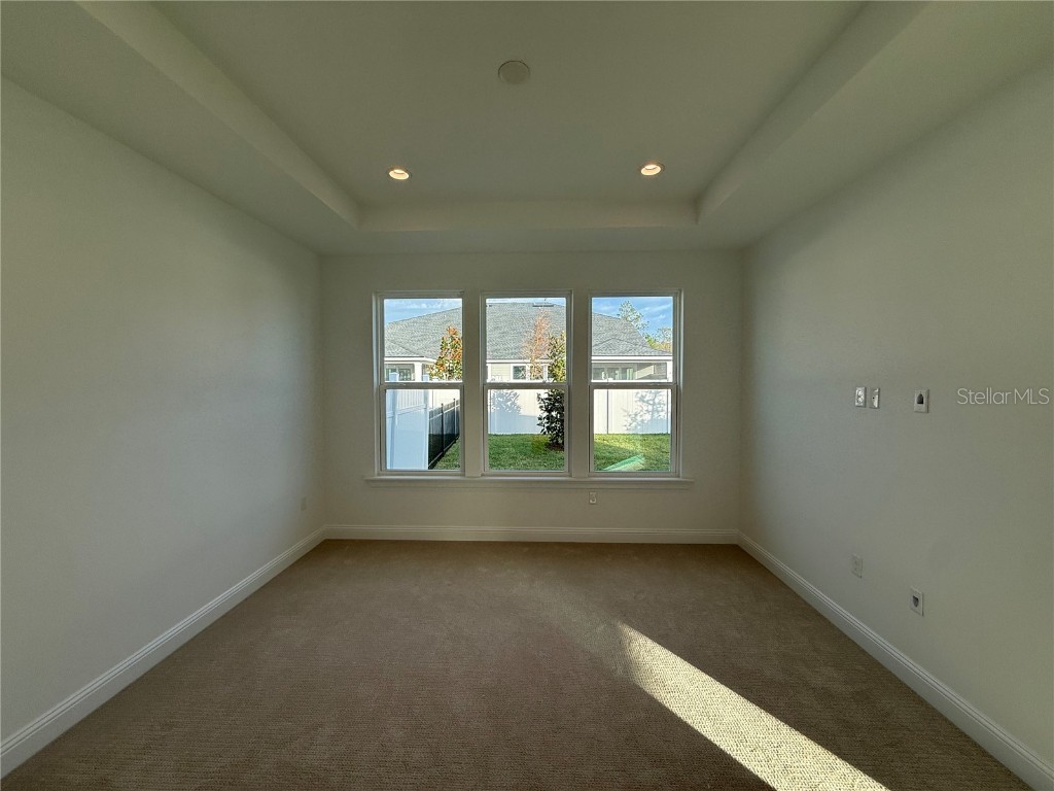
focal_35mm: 14
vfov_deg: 85.7
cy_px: 396
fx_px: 426
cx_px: 527
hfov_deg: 102.1
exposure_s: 1/313
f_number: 2.2
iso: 64
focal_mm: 2.22
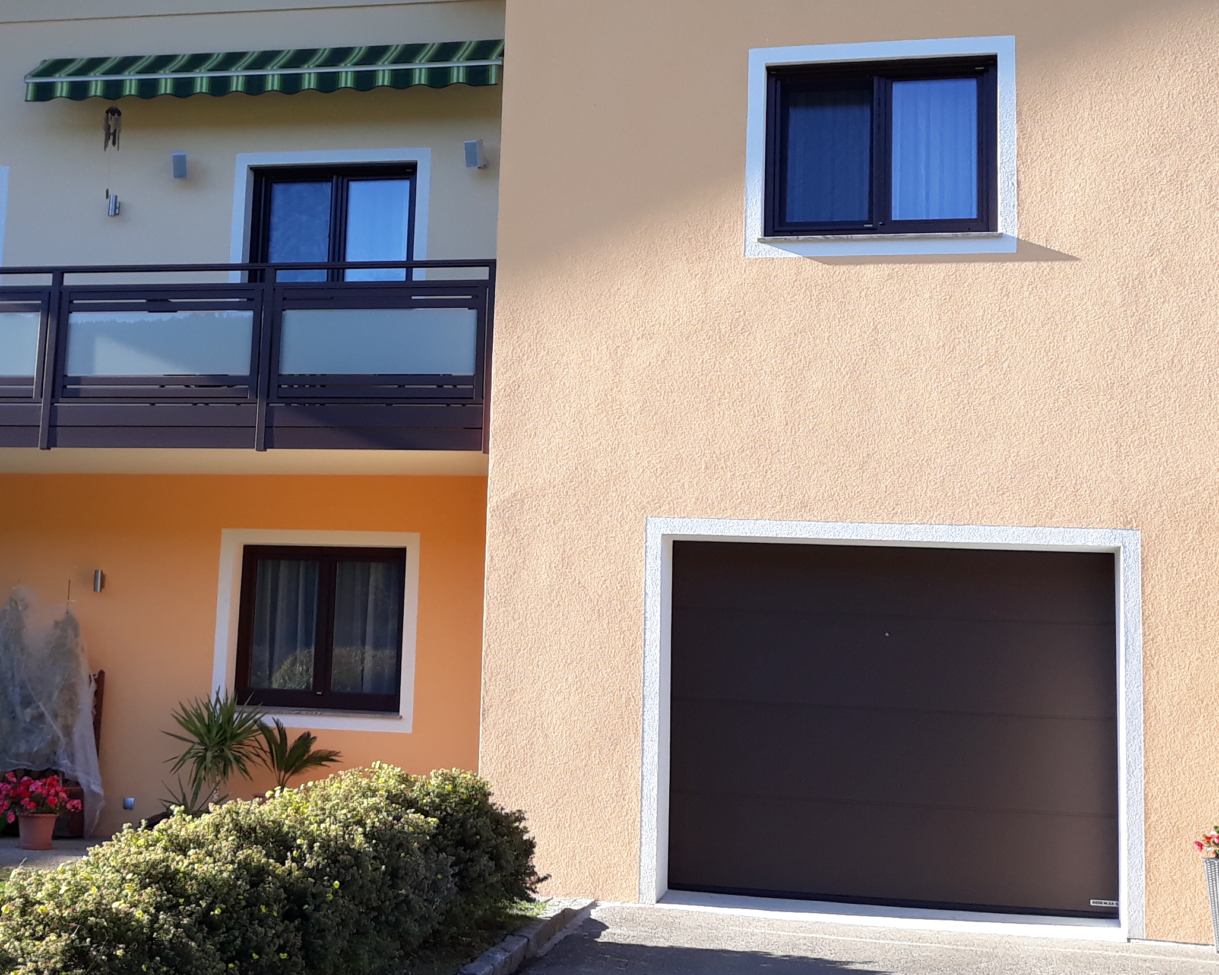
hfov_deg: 34.9
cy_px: 318
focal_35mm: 53
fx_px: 1912
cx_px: 384
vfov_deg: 28.4
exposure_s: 1/441
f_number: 1.7
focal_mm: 3.71
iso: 40
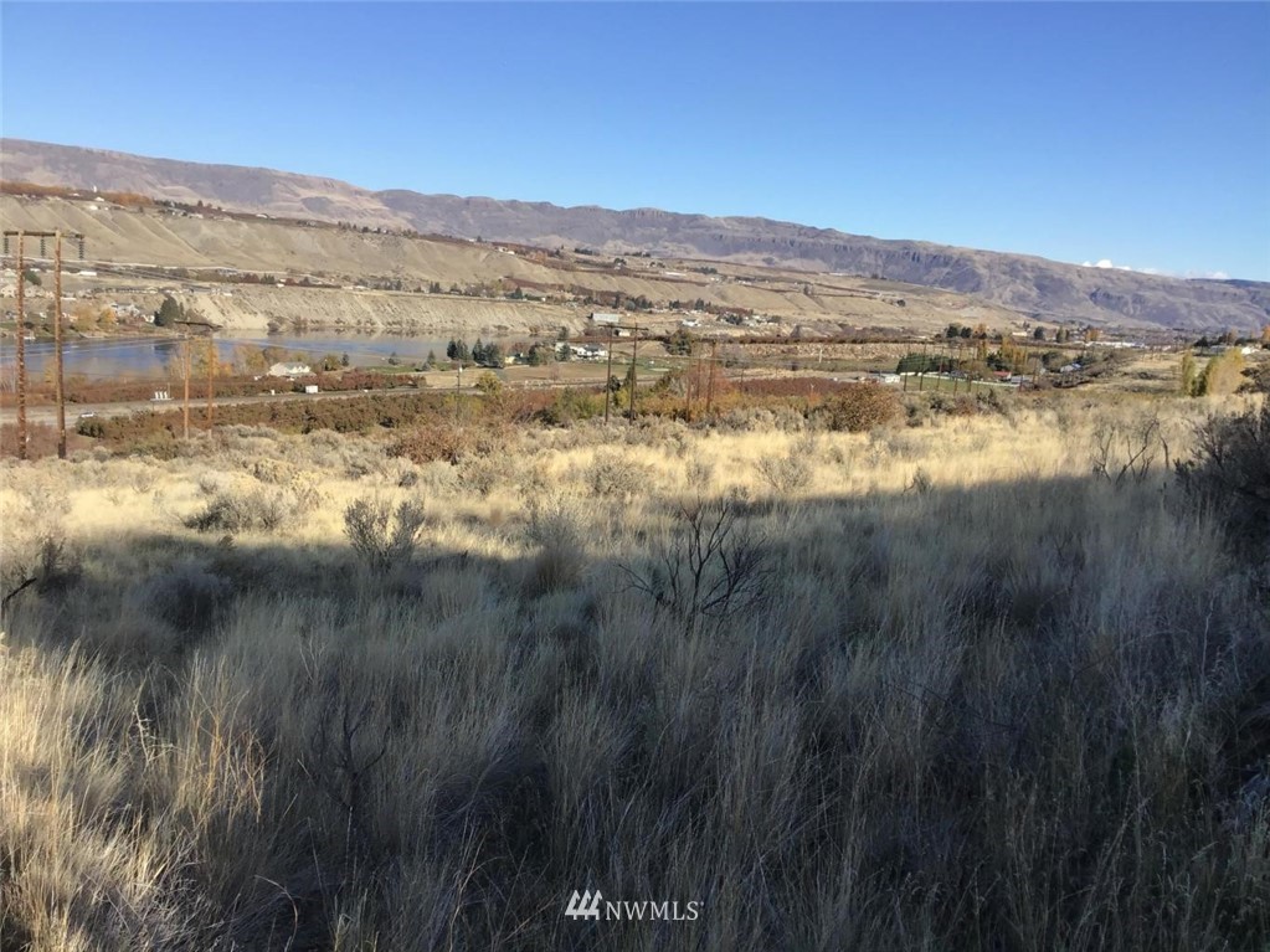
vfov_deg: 45.4
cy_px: 476
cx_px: 635
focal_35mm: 31
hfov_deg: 58.4
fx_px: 1137
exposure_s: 1/1131
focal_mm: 3.3
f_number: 2.4
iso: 25
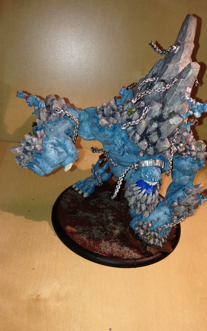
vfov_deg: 54.0
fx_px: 325
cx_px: 120
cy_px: 162
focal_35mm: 36
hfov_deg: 35.3
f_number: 2.4
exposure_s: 1/87
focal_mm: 4.12
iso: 50
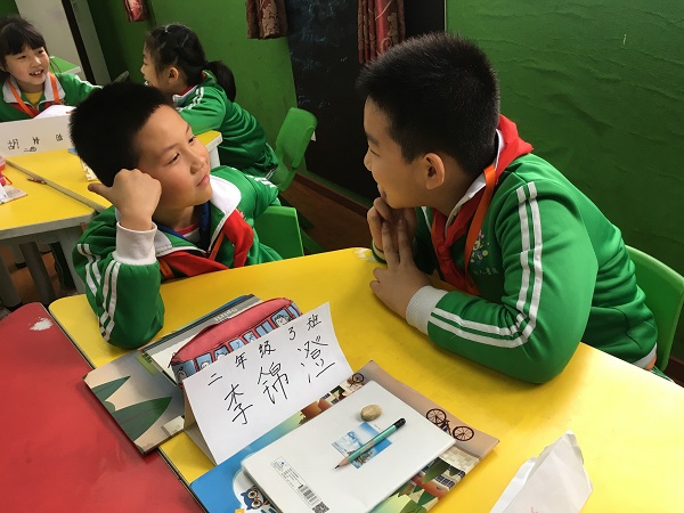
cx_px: 342
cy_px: 256
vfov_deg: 48.2
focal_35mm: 29
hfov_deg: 61.7
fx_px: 573
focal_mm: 4.15
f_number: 2.2
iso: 25
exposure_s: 1/33
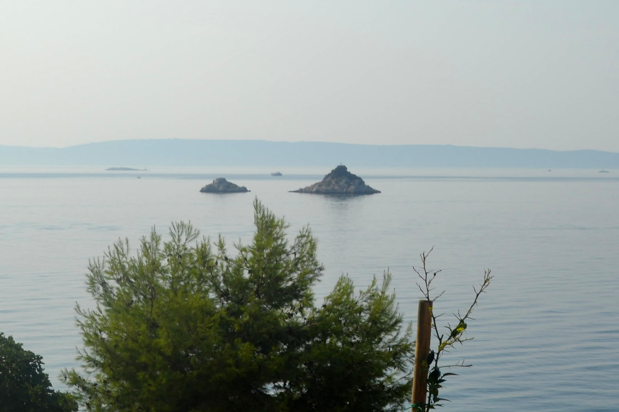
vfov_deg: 14.7
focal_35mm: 93
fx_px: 1600
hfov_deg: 21.7
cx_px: 449
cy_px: 228
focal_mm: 29
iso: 100
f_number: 7.1
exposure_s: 1/200
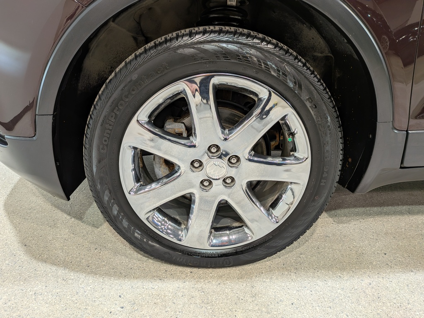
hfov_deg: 71.6
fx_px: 294
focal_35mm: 24
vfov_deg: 56.8
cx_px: 212
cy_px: 159
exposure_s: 1/143
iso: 28
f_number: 1.7
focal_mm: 4.53
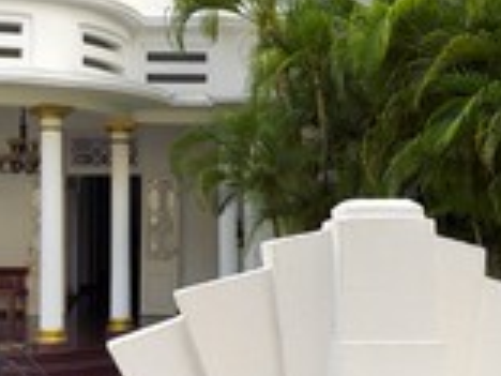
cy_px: 231
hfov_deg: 31.0
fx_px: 897
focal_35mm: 62
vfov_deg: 23.6
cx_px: 180
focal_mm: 24
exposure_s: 1/60
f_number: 10
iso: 400
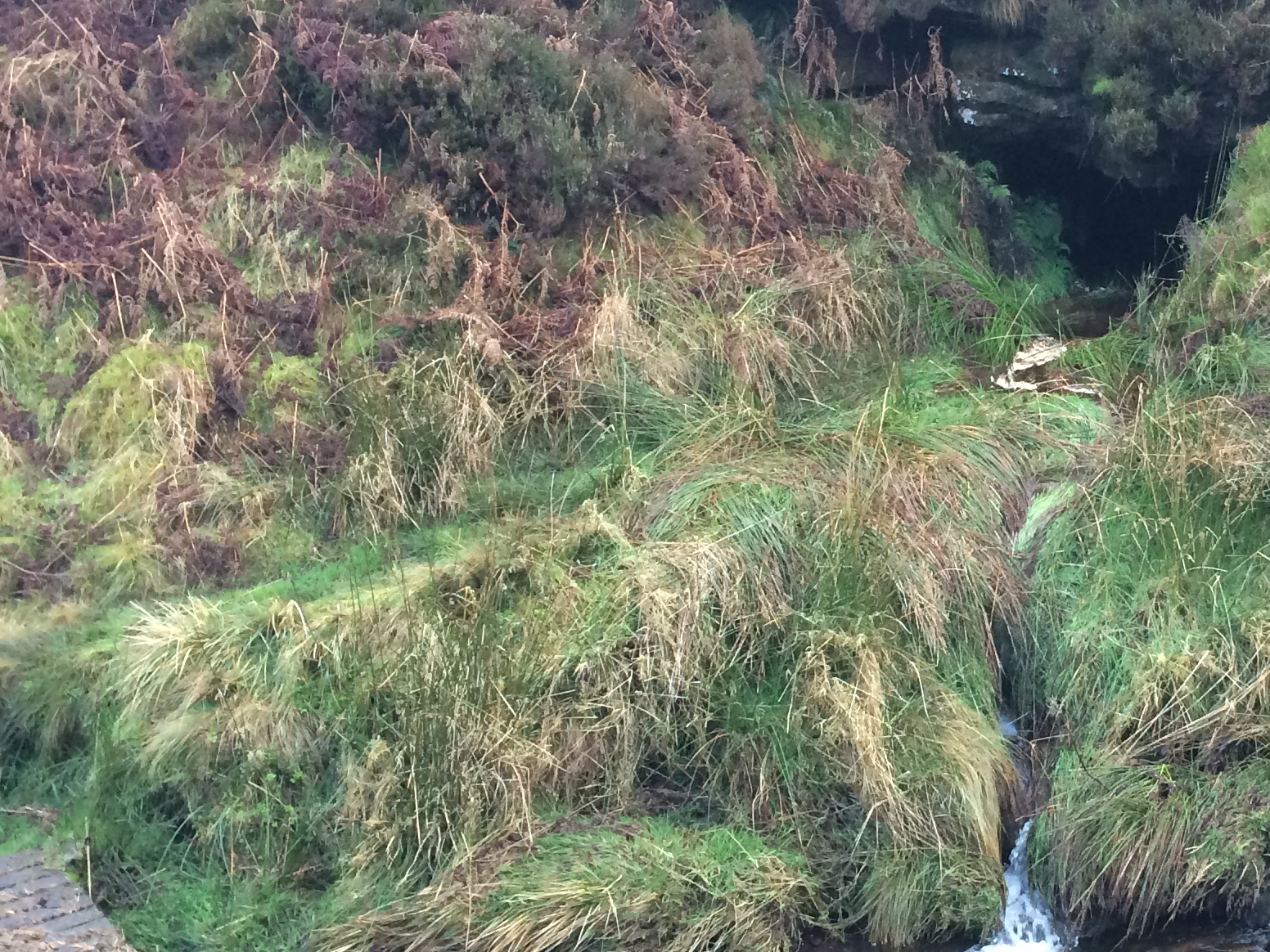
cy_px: 404
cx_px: 984
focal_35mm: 61
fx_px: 2238
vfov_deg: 24.0
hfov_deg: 31.0
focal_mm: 4.15
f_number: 2.2
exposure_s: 1/33
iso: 64
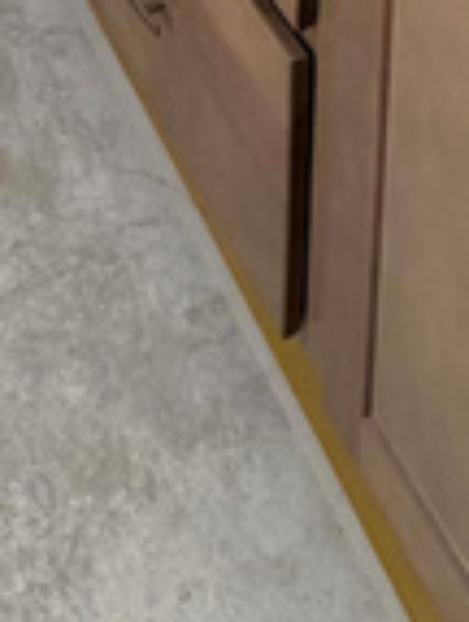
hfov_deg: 19.6
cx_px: 109
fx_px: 1349
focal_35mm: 75
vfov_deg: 16.0
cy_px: -783
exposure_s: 1/121
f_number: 2.2
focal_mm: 2.22
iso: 125
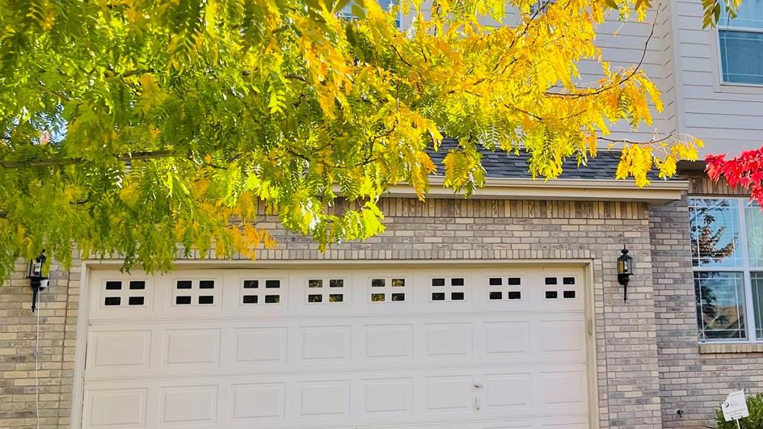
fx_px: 971
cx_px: 596
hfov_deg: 41.3
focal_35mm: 48
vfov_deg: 24.9
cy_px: 163
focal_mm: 5.1
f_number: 1.6
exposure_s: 1/628
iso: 32
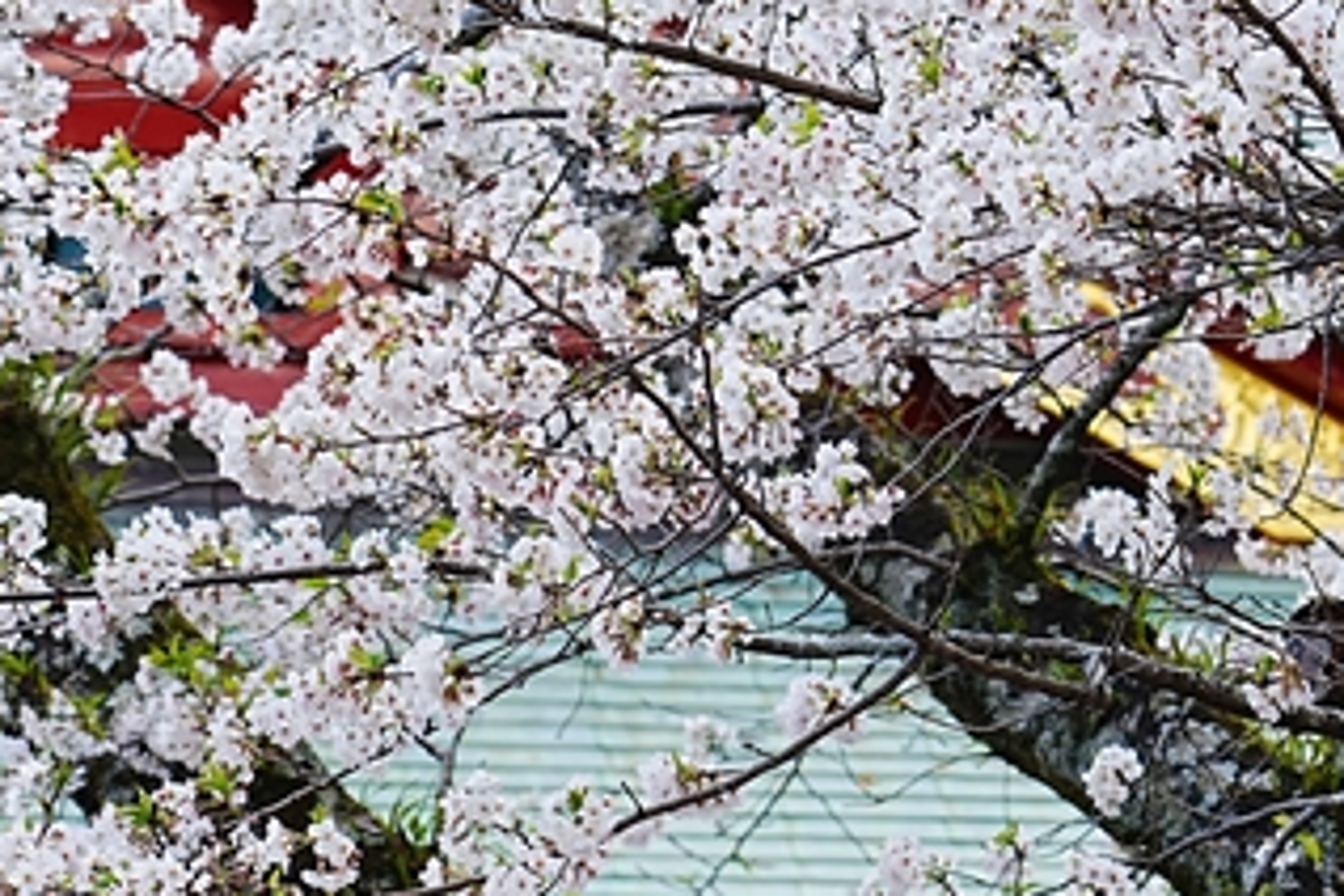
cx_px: 587
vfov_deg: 5.2
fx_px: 9855
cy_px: 437
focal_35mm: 264
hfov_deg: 7.8
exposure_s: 1/160
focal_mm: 105
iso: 100
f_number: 4.5
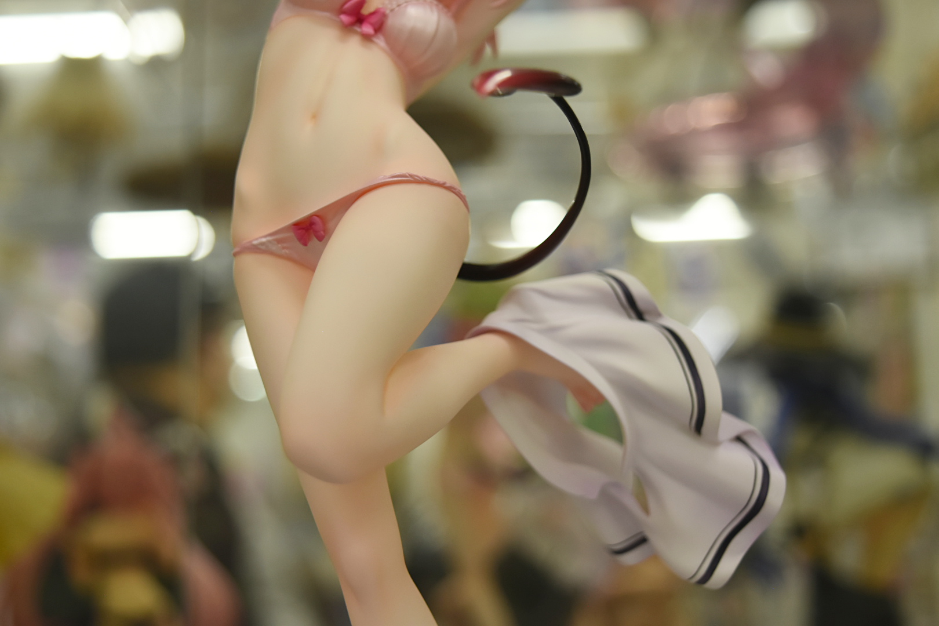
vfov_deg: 25.1
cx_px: 470
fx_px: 1408
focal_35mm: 54
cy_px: 313
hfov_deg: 36.9
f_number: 4.8
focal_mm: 36
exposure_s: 1/160
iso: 640
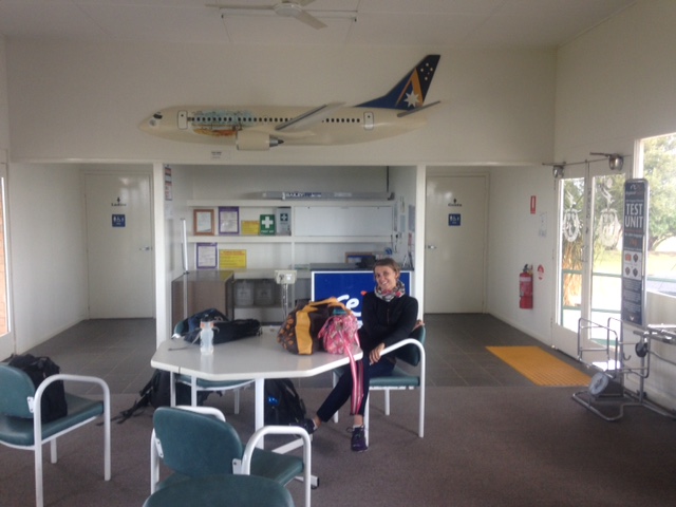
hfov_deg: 55.4
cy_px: 254
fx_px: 644
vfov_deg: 42.9
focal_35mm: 33
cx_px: 338
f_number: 2.4
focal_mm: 4.12
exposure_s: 1/20
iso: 64
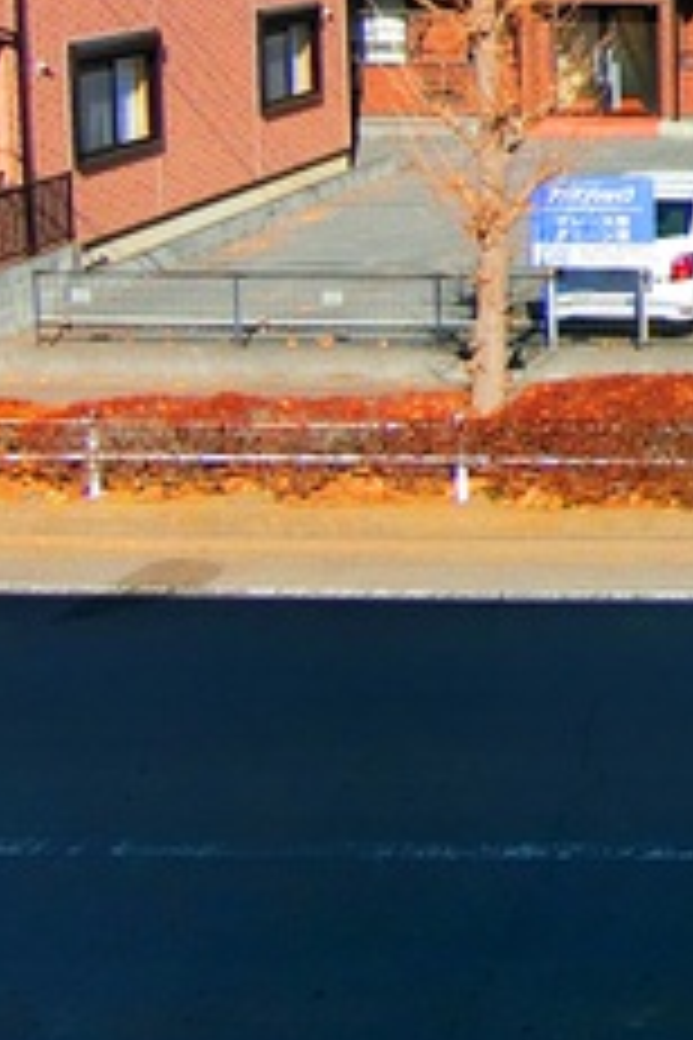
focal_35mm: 60
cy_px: 5
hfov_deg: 18.7
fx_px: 1732
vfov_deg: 31.0
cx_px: 1163
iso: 80
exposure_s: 1/320
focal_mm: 4.06
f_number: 6.9
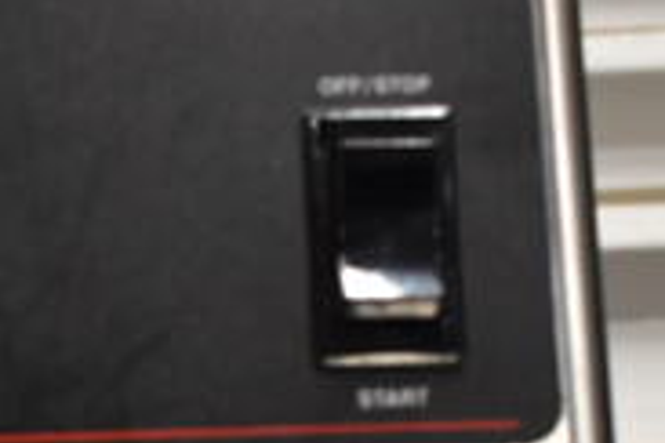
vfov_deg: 14.2
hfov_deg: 22.1
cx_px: 58
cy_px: 668
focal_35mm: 90
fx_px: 1662
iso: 800
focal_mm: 18
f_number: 3.5
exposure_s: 1/30
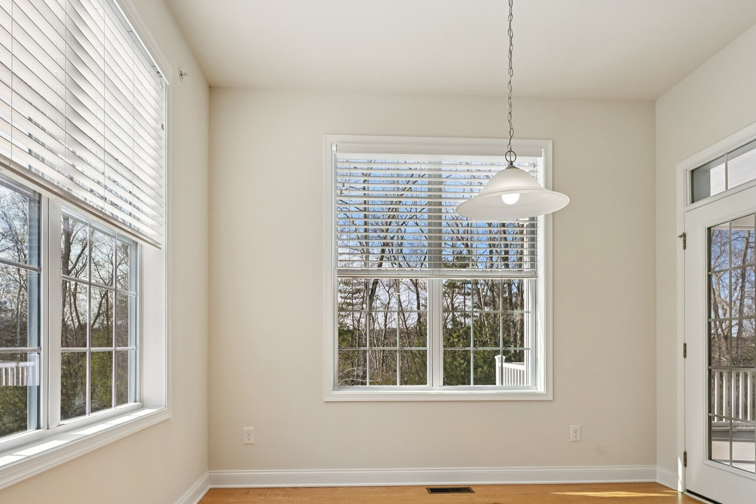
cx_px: 363
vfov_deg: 55.8
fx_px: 462
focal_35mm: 22
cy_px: 343
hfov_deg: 78.5
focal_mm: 16
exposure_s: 1/500
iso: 400
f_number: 8
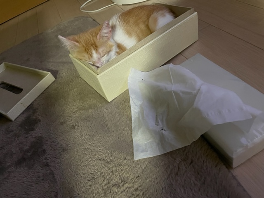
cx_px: 132
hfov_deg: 67.3
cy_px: 99
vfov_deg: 53.1
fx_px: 198
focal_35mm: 26
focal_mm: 4.2
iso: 800
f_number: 1.6
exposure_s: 1/30
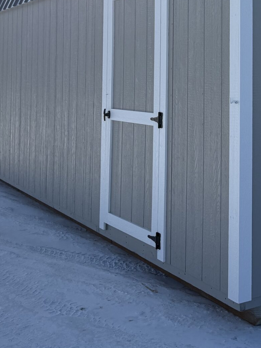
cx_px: 254
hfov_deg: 23.9
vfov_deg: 31.5
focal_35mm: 59
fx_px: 593
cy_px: 49
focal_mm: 6.76
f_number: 1.78
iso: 125
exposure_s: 1/8130
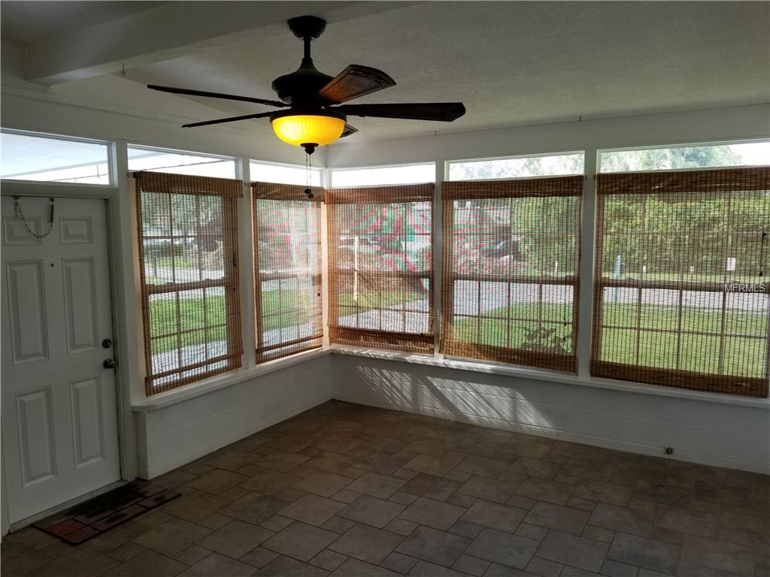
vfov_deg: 53.1
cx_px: 385
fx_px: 578
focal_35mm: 26
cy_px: 288
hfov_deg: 67.3
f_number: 1.7
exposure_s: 1/92
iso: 50
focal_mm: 4.25
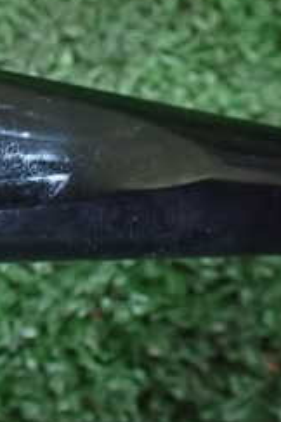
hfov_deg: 15.8
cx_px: -182
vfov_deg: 26.1
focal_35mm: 77
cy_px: 129
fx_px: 901
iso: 1250
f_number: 2.3
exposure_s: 1/30
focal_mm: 5.4
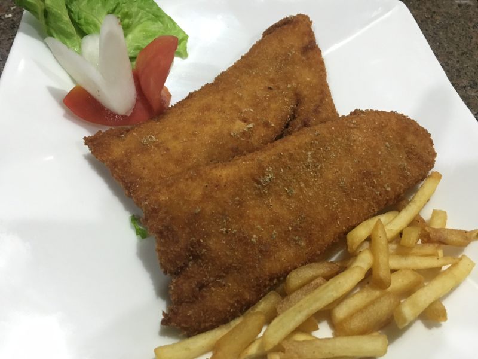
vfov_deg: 48.2
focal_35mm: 29
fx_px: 400
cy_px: 180
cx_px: 239
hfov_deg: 61.7
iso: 200
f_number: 2.2
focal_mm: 4.15
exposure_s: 1/20
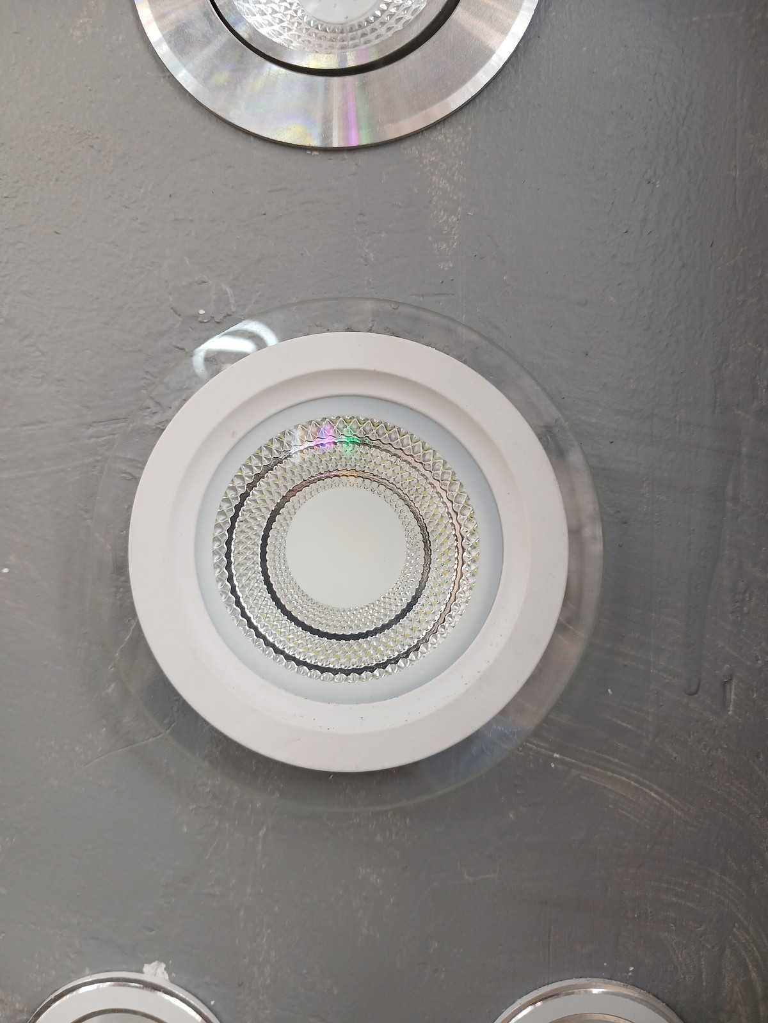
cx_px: 384
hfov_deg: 51.4
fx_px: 799
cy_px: 512
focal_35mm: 27
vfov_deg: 65.3
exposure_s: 1/50
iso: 50
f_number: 1.8
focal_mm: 3.98
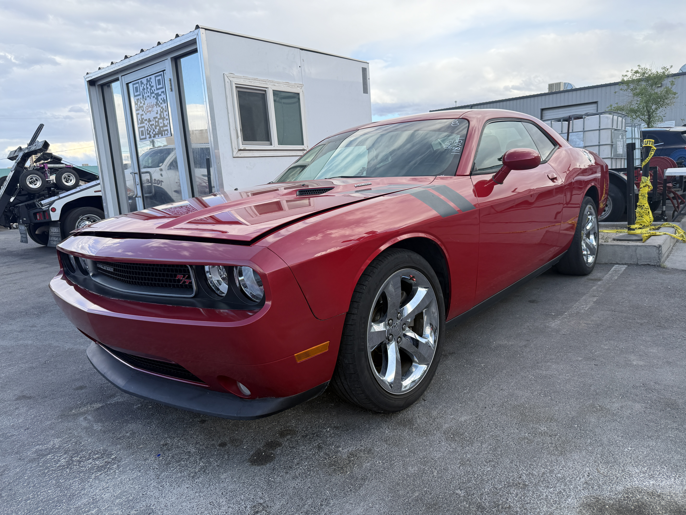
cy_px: 258
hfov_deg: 71.6
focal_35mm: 24
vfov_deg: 56.8
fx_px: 476
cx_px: 343
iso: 100
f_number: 1.78
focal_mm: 6.76
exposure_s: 1/1250
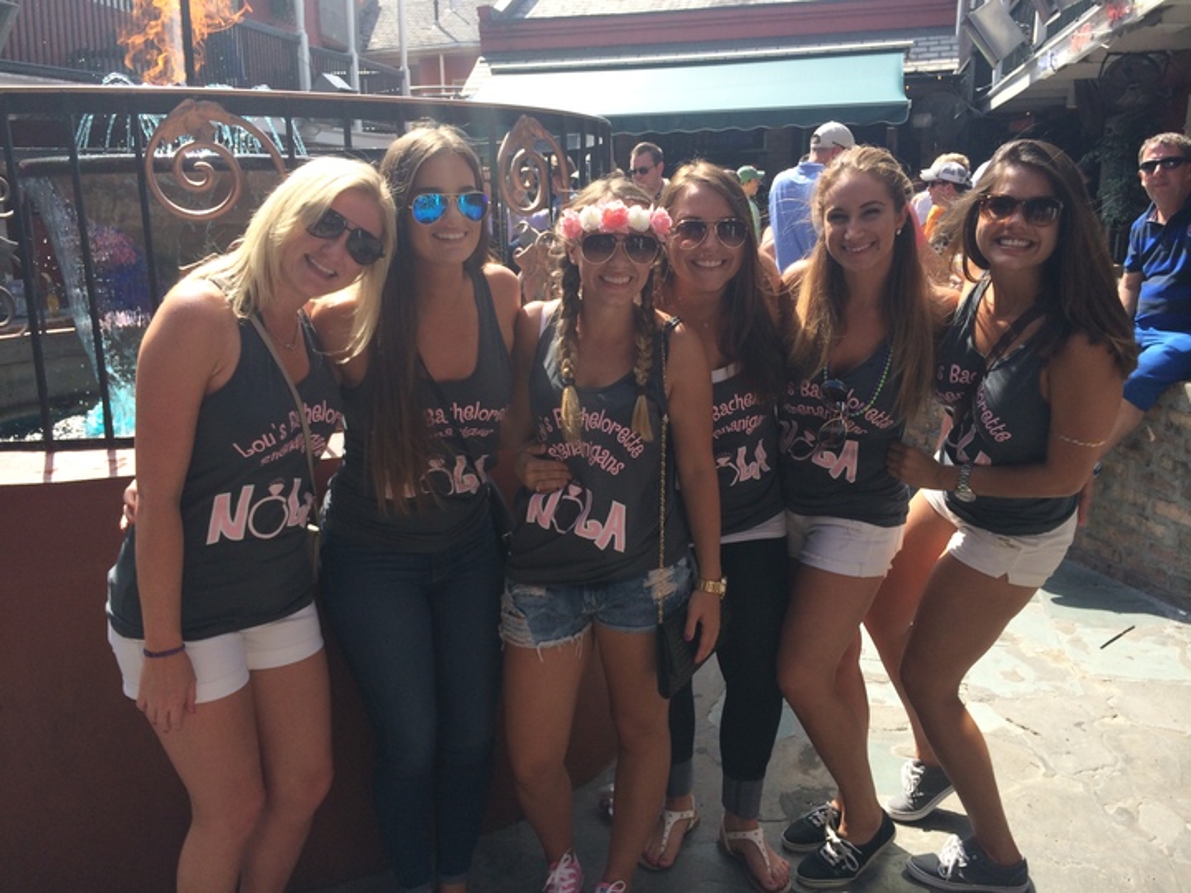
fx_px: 1032
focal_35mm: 30
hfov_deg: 60.0
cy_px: 446
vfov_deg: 46.8
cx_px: 596
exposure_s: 1/912
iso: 32
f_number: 2.2
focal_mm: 4.12
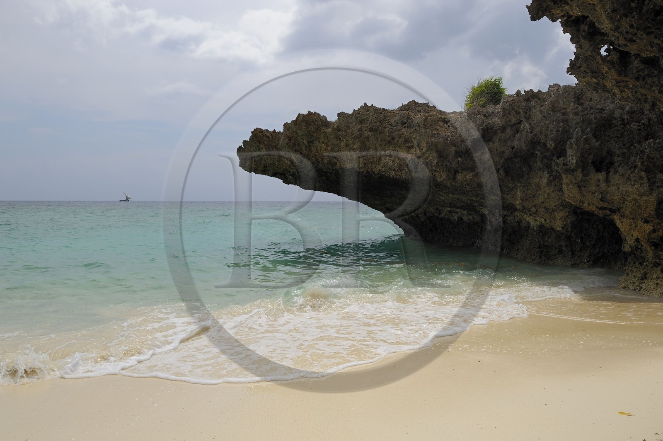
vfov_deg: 53.1
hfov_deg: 73.8
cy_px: 220
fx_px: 442
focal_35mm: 24
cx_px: 332
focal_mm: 24
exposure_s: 1/200
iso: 200
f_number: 16
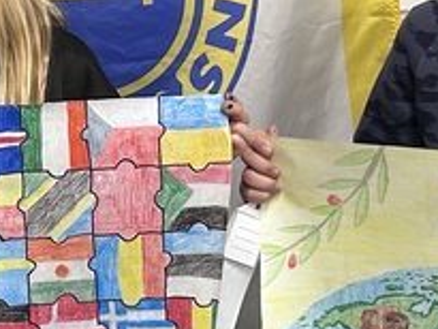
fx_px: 1646
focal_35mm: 130
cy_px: 167
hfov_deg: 14.8
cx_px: -49
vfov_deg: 11.4
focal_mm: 5.7
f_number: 1.5
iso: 125
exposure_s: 1/60
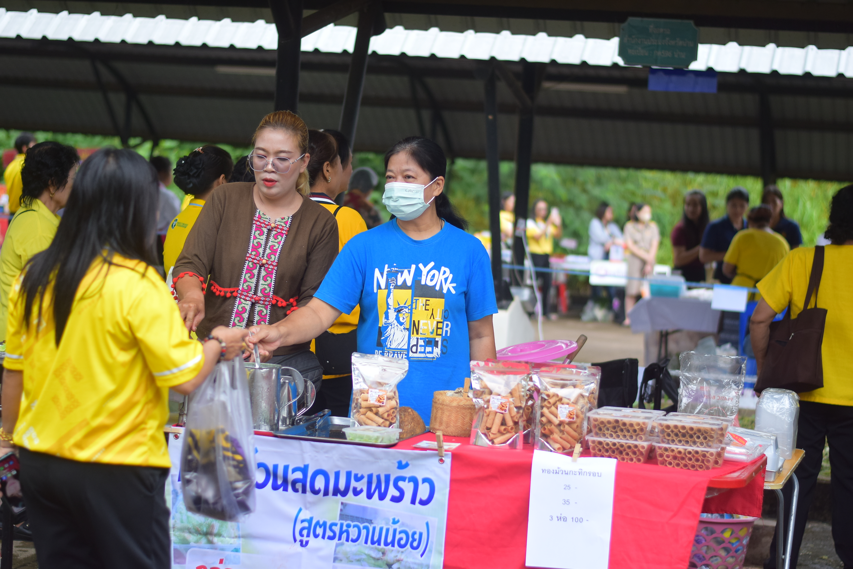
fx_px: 1777
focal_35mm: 75
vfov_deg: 18.2
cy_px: 284
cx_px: 426
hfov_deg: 27.0
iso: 400
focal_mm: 50
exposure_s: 1/1600
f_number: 1.8
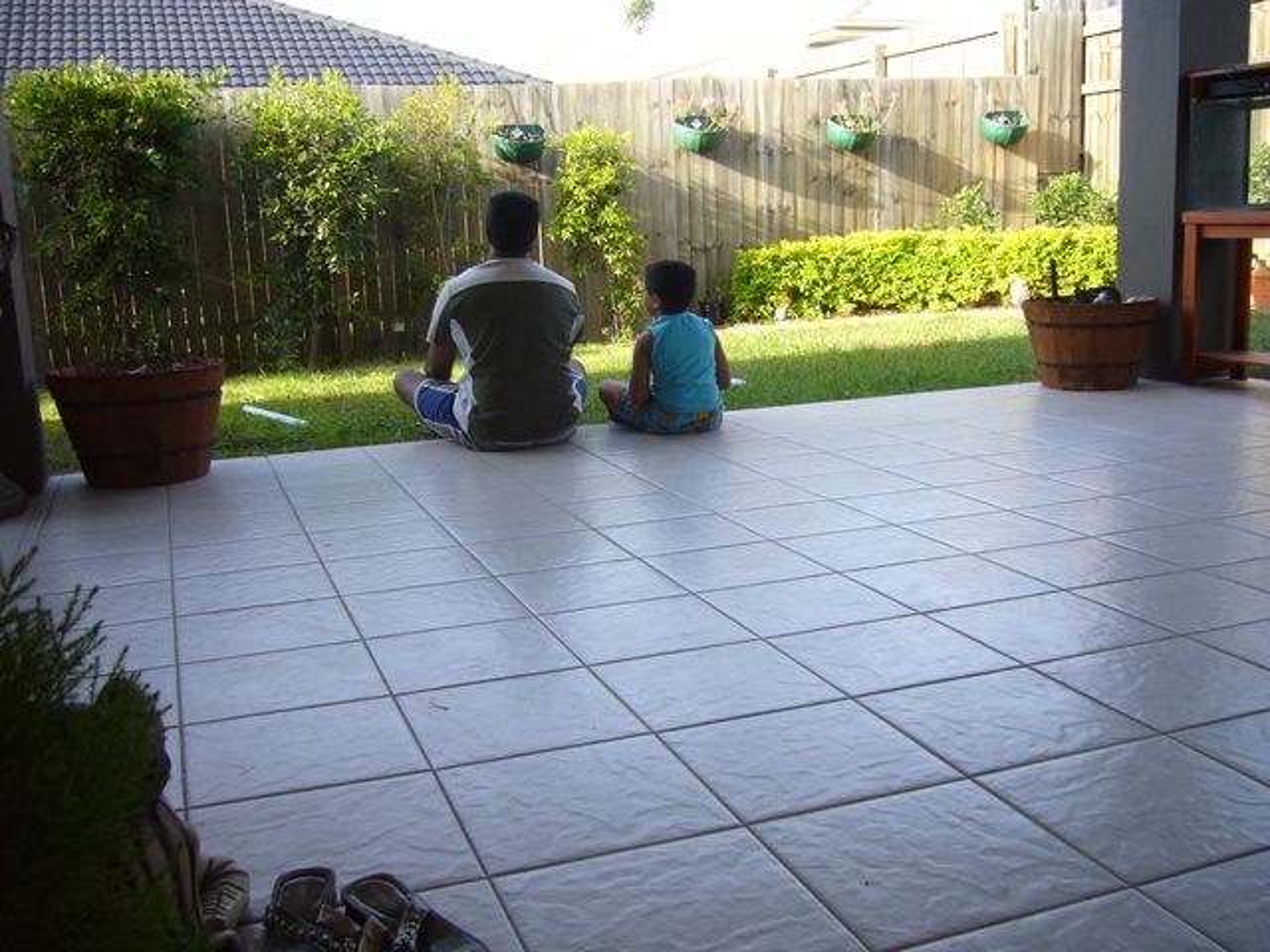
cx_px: 635
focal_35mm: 36
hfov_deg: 51.4
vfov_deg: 39.7
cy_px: 476
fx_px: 1321
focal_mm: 6
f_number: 2.9
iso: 100
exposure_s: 1/160
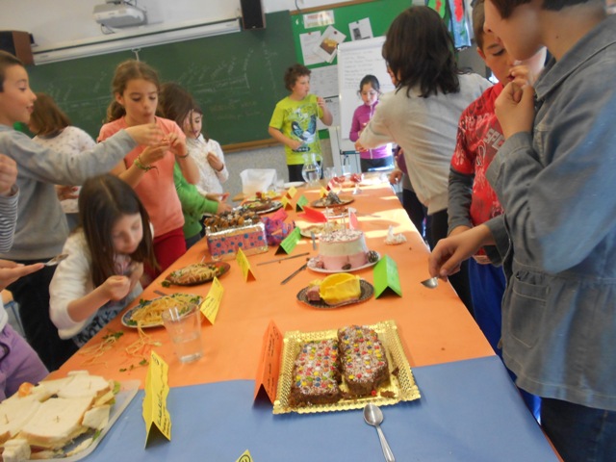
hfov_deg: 67.3
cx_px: 308
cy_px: 231
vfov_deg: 53.1
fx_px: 463
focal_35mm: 26
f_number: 3.2
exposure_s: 1/30
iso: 200
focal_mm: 4.6
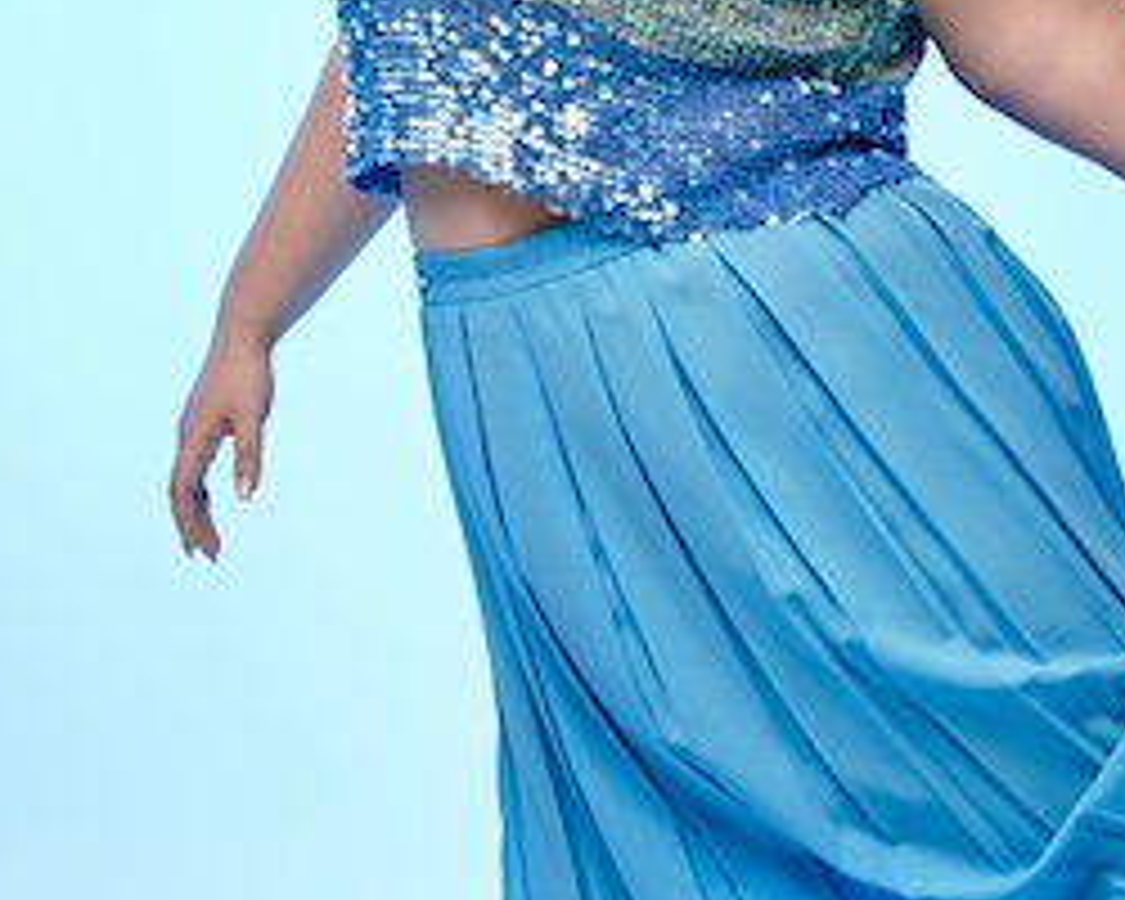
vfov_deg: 10.3
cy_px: 482
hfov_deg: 12.8
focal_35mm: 150
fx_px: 4994
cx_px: 866
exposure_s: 1/200
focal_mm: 50
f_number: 5
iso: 160
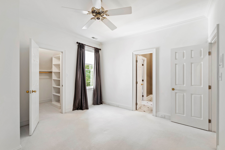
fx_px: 94
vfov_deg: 77.3
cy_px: 75
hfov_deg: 100.4
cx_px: 112
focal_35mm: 15
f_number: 8
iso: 100
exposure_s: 1
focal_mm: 10
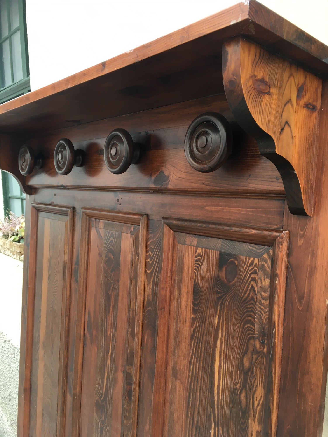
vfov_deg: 61.7
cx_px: 164
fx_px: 366
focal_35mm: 29
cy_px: 218
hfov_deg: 48.2
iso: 25
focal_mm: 4.15
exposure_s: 1/33
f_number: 2.2
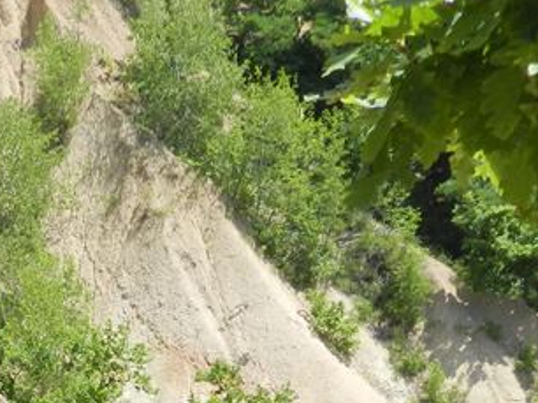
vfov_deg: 16.9
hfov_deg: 24.5
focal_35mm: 77
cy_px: 644
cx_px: 35
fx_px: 1196
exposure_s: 1/1000
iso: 160
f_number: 3.4
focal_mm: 4
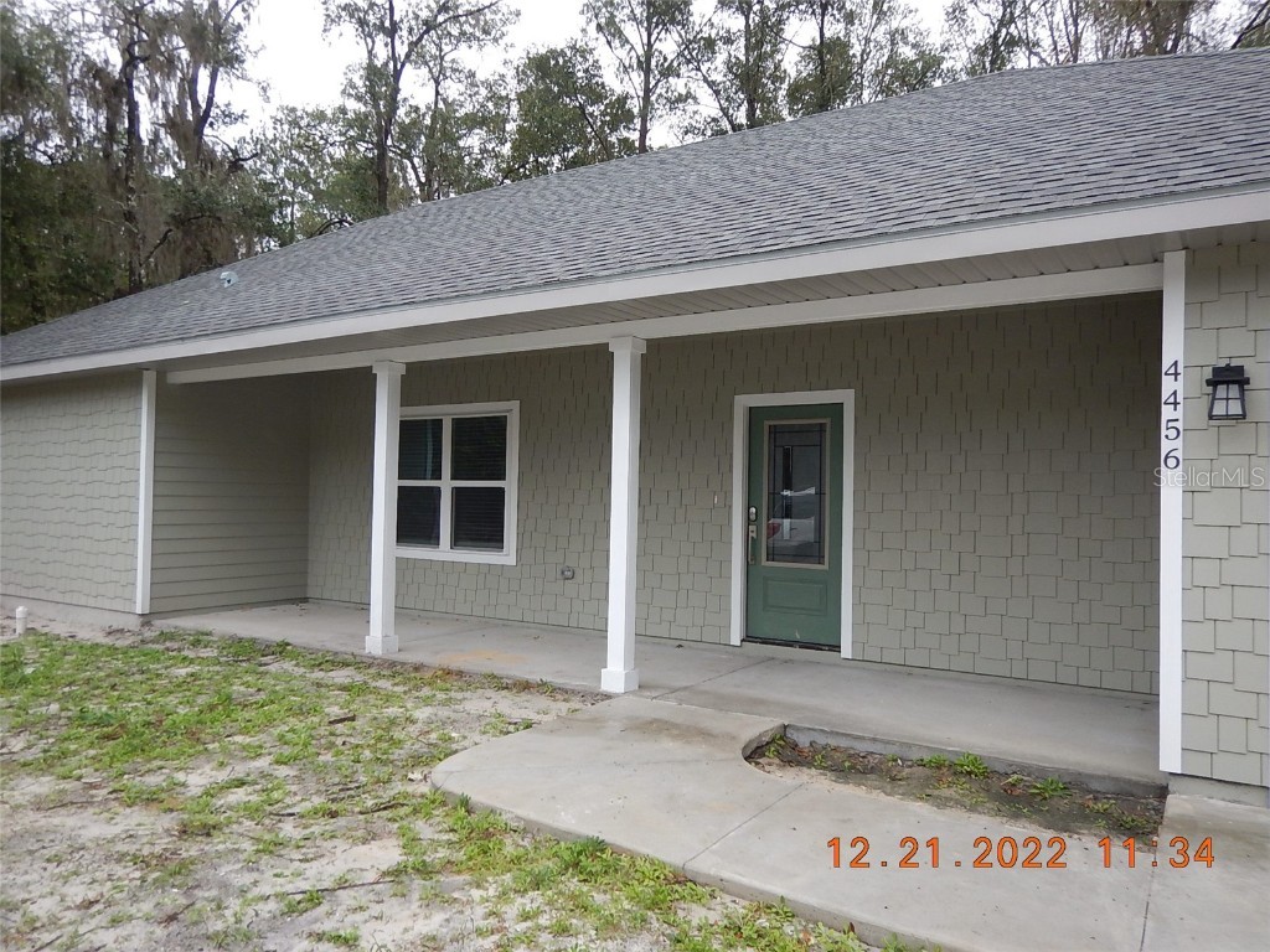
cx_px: 635
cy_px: 476
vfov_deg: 56.8
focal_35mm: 24
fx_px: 881
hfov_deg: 71.6
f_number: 2.8
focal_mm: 4.3
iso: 125
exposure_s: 1/250
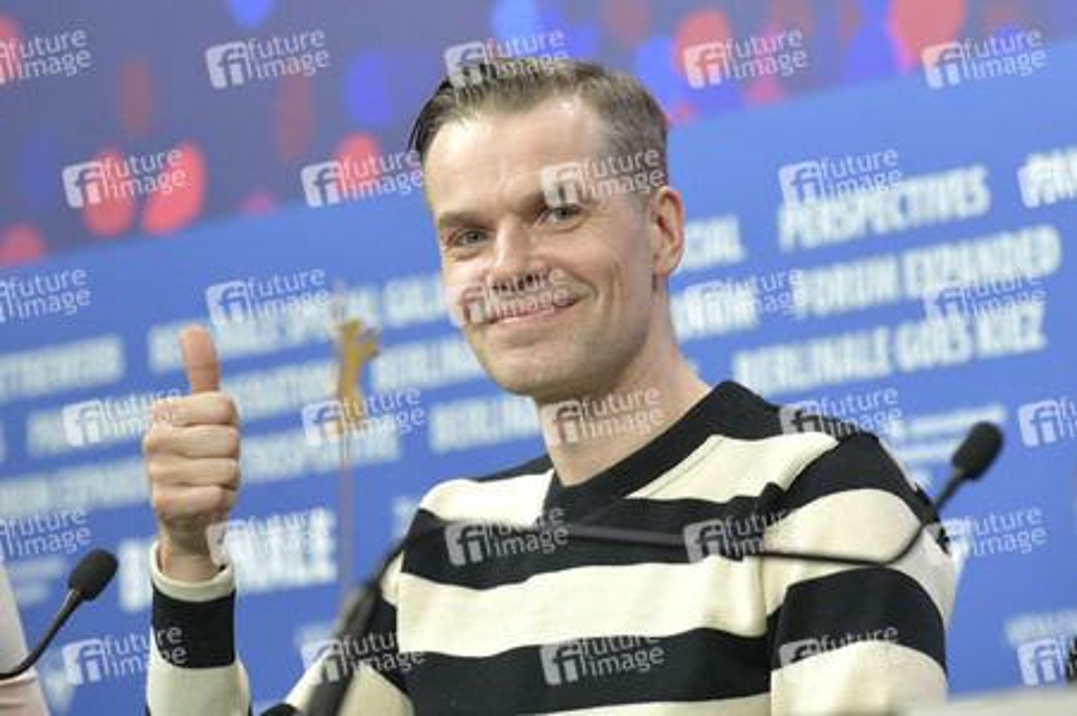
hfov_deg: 11.8
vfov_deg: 7.8
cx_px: 538
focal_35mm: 175
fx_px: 5231
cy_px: 358
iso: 2500
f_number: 5.6
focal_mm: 175
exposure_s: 1/200
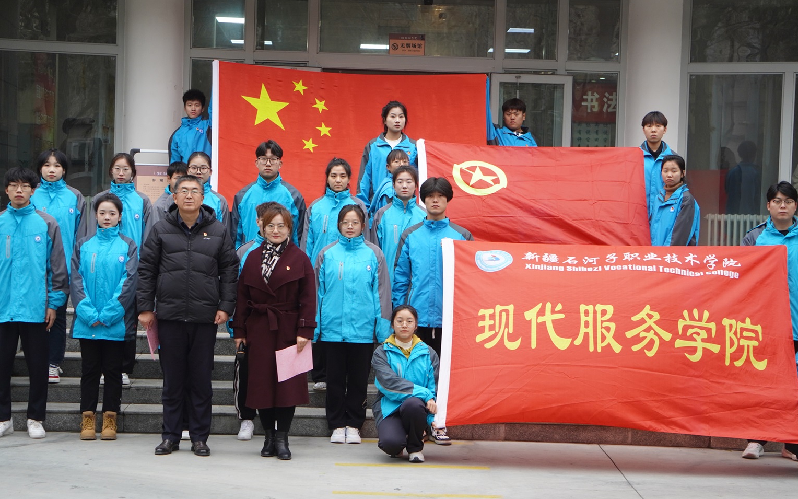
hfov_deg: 24.5
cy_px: 262
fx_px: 1838
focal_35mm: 85
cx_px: 401
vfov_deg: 15.5
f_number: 4.5
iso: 400
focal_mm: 55
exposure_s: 1/60
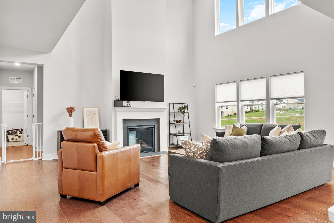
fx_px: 223
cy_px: 112
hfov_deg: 73.7
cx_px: 167
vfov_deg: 53.1
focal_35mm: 24
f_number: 9
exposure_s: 1/2.5
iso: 250
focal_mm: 16
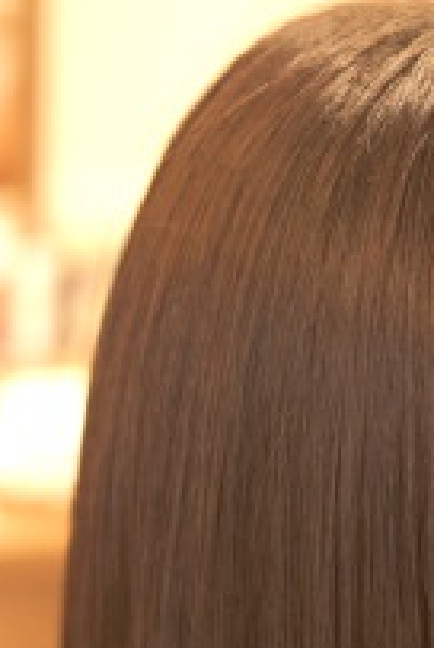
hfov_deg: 10.6
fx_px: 2329
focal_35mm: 129
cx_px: 367
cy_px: 546
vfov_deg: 15.7
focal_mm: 35
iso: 800
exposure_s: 1/320
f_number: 1.8
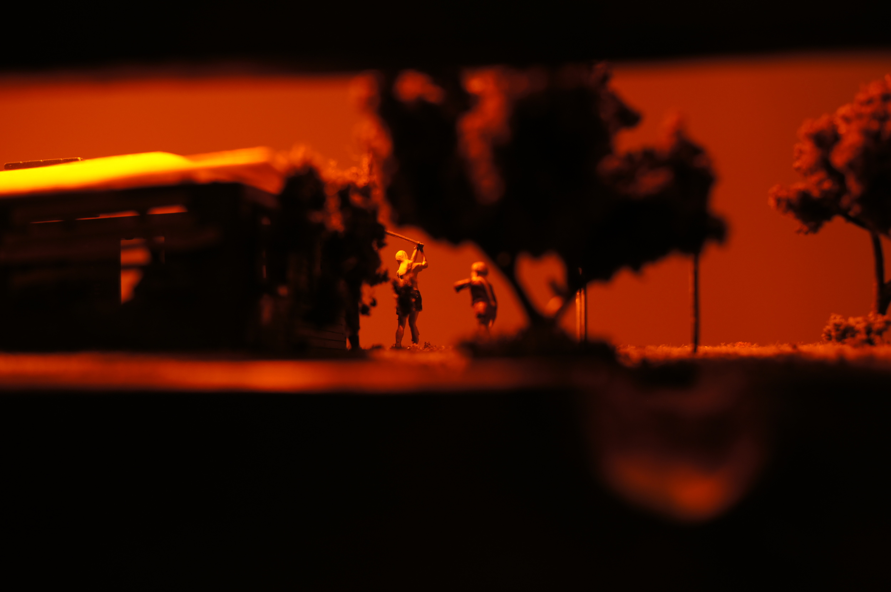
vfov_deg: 25.7
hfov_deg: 37.9
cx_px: 446
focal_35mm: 52
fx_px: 1298
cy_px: 296
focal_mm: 35
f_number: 2.8
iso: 100
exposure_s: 15
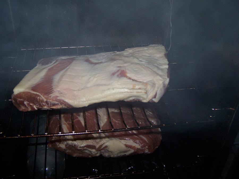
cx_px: 120
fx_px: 262
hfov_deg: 49.0
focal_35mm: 38
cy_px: 90
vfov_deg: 37.7
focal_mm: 6.3
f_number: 2.8
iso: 140
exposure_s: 1/60
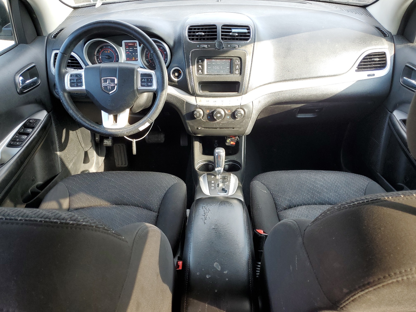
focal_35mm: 26
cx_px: 208
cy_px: 156
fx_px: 312
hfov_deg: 67.3
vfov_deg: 53.1
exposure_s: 1/169
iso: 50
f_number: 1.5
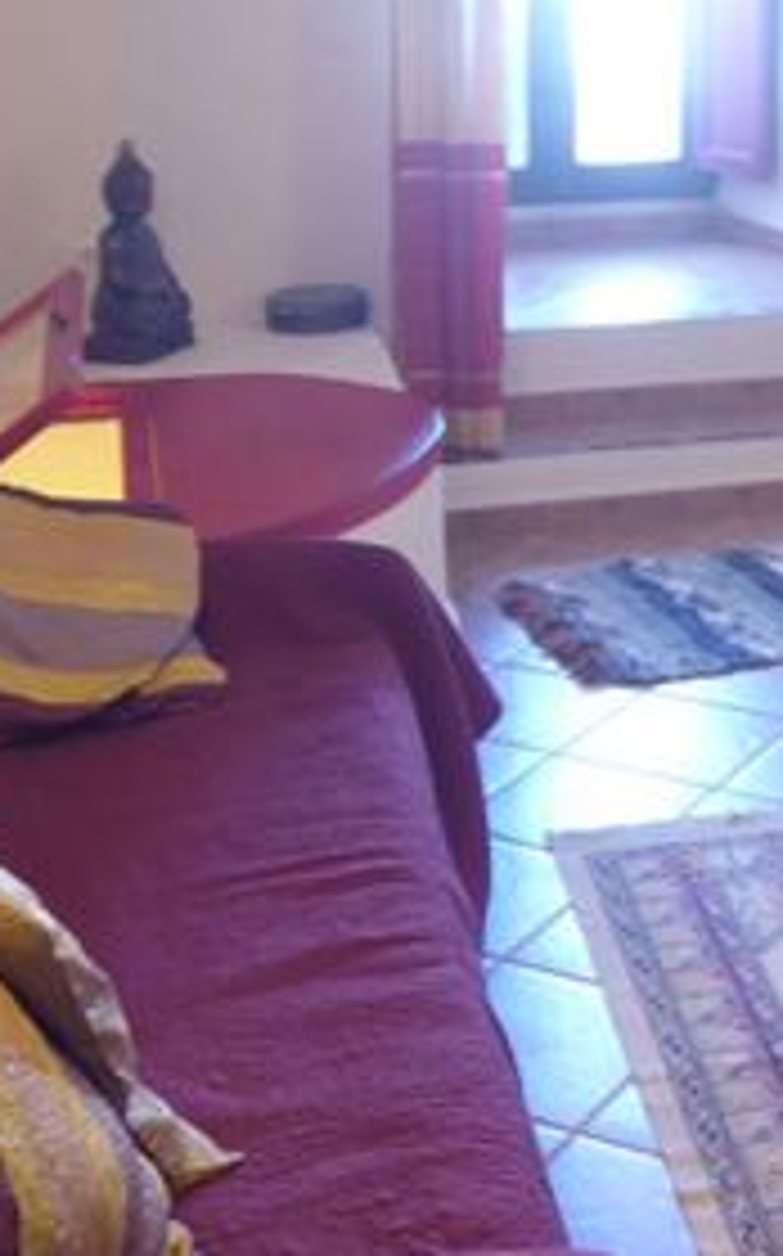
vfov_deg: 29.9
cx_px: 808
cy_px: 248
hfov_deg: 18.8
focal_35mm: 67
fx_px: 2291
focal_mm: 4.3
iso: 400
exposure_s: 1/5
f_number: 3.3
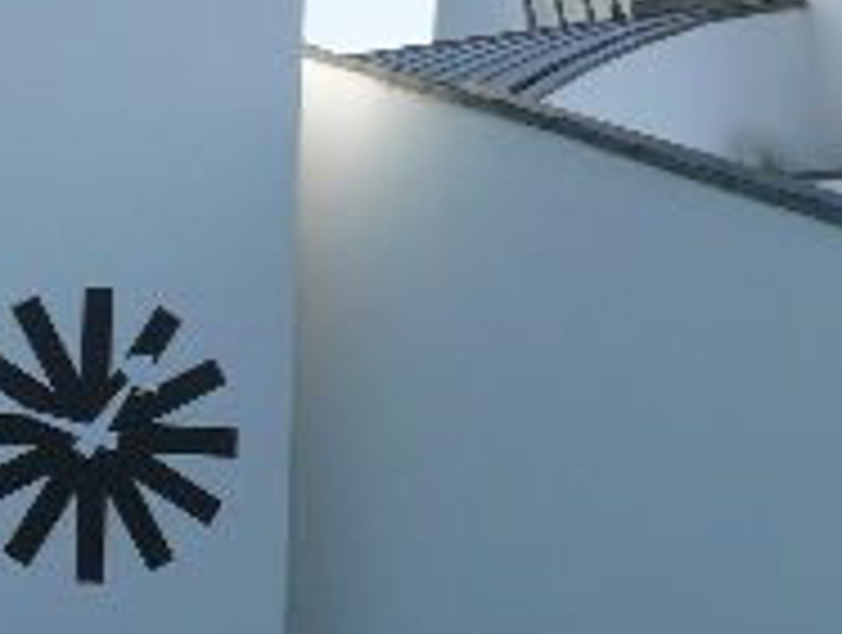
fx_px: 3363
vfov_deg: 10.8
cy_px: 490
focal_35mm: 138
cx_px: 1504
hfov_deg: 13.0
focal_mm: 7.4
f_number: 5.6
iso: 100
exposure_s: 1/320
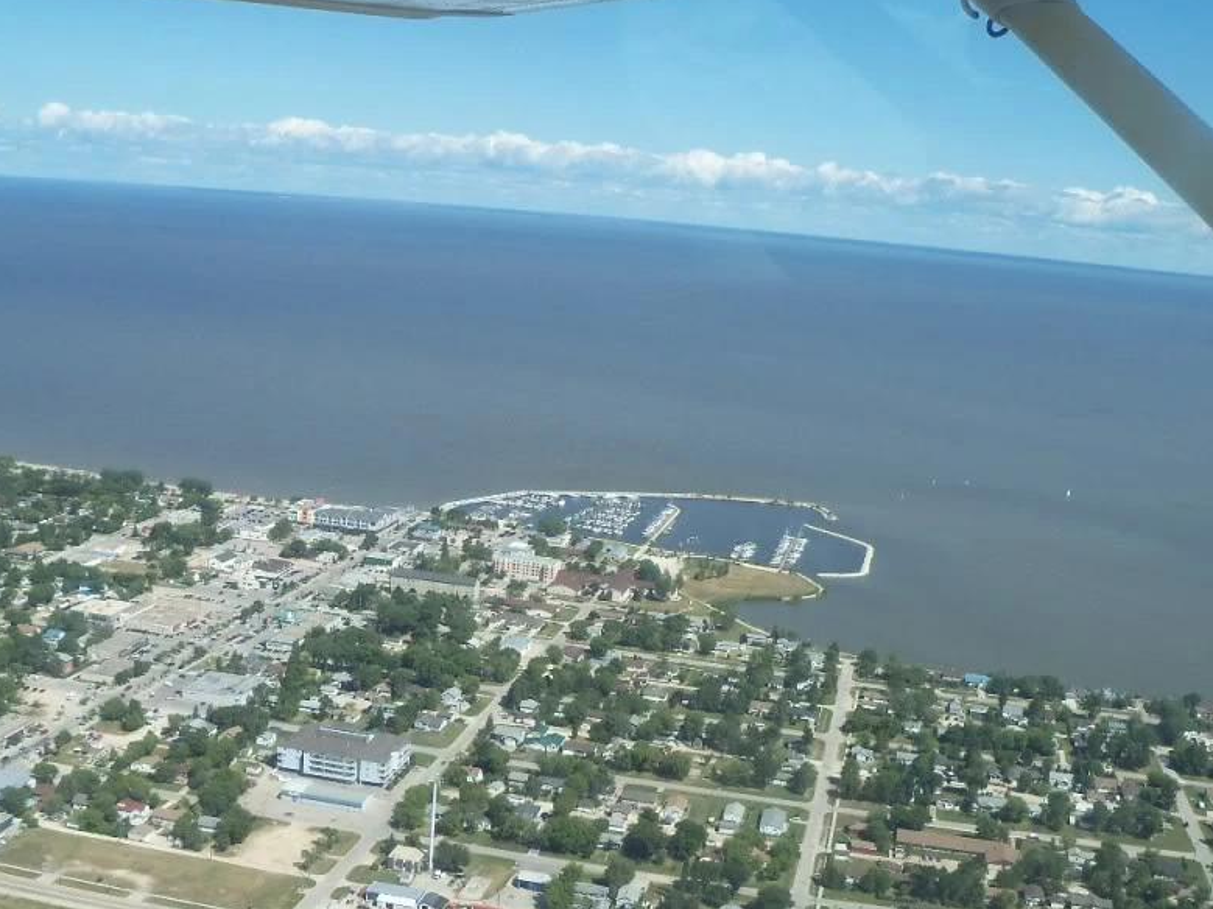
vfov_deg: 31.4
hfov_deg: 41.2
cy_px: 539
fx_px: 1612
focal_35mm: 46
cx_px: 565
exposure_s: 1/800
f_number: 3.5
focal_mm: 6.2
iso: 64
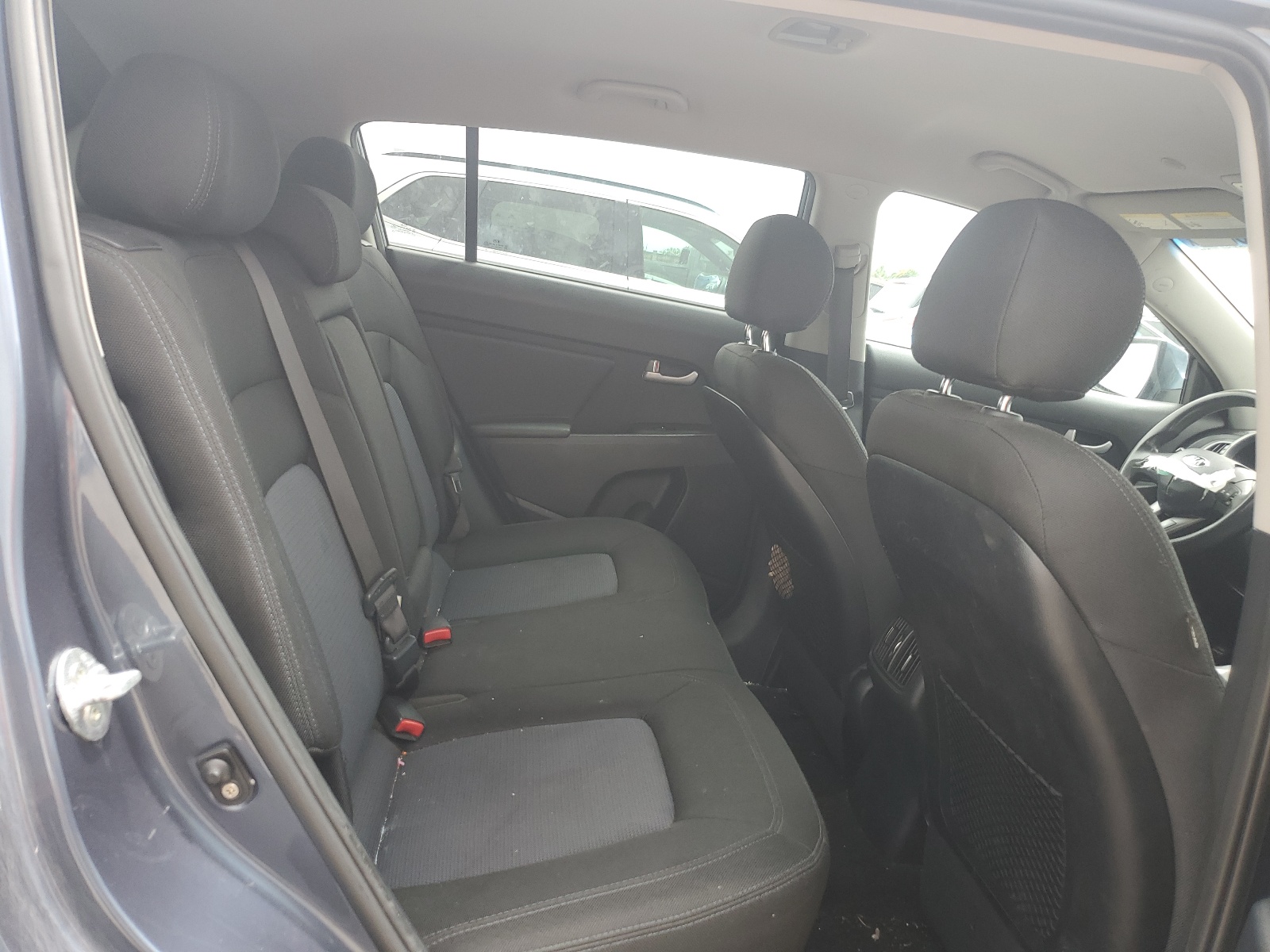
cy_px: 476
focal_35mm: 26
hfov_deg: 67.3
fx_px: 954
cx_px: 635
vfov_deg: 53.1
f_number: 1.5
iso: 50
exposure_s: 1/200
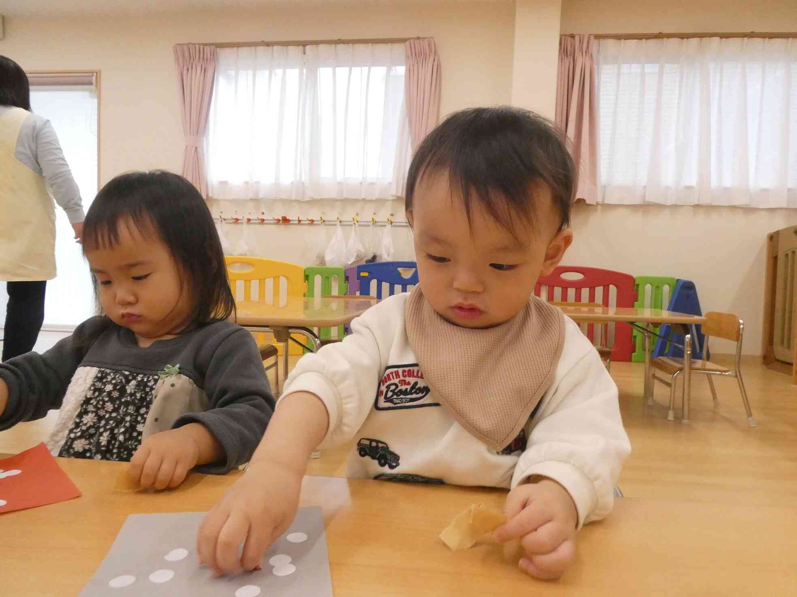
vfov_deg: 56.8
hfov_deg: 71.6
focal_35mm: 24
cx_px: 398
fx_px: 553
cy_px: 298
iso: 640
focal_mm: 4.3
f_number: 3.3
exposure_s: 1/125
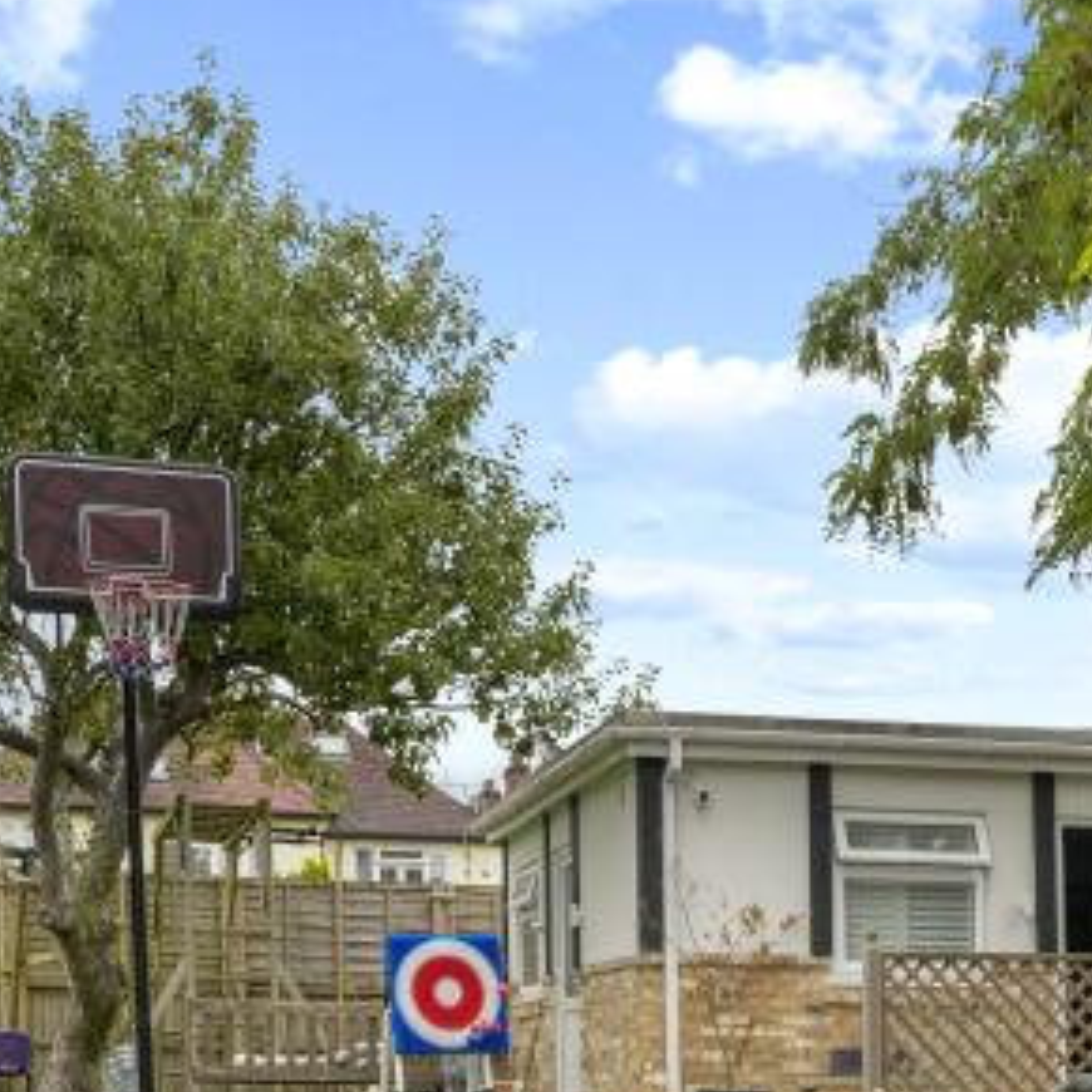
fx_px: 1831
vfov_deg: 31.6
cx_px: 633
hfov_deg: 33.1
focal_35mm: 51
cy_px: 985
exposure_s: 1/500
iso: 1250
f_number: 7.1
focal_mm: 17.1
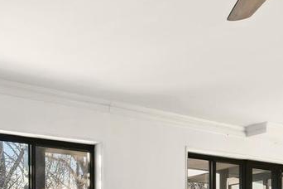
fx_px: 464
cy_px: 254
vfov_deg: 20.7
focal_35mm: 59
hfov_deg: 33.5
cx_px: 84
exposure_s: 1/100
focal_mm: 14
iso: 250
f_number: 10
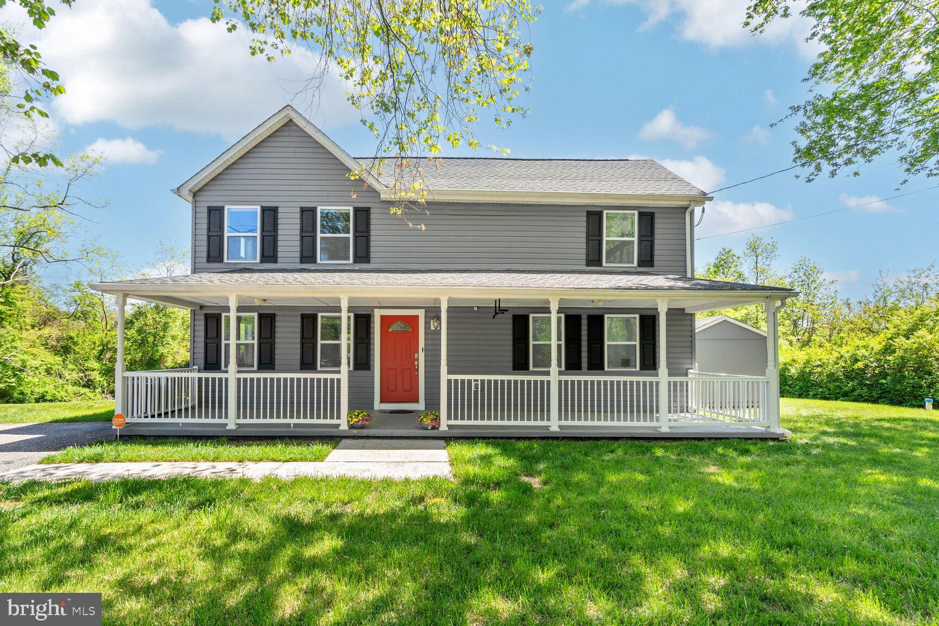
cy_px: 313
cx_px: 470
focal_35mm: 16
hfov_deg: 96.7
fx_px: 417
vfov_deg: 73.7
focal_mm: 16
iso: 200
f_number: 8
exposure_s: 1/160
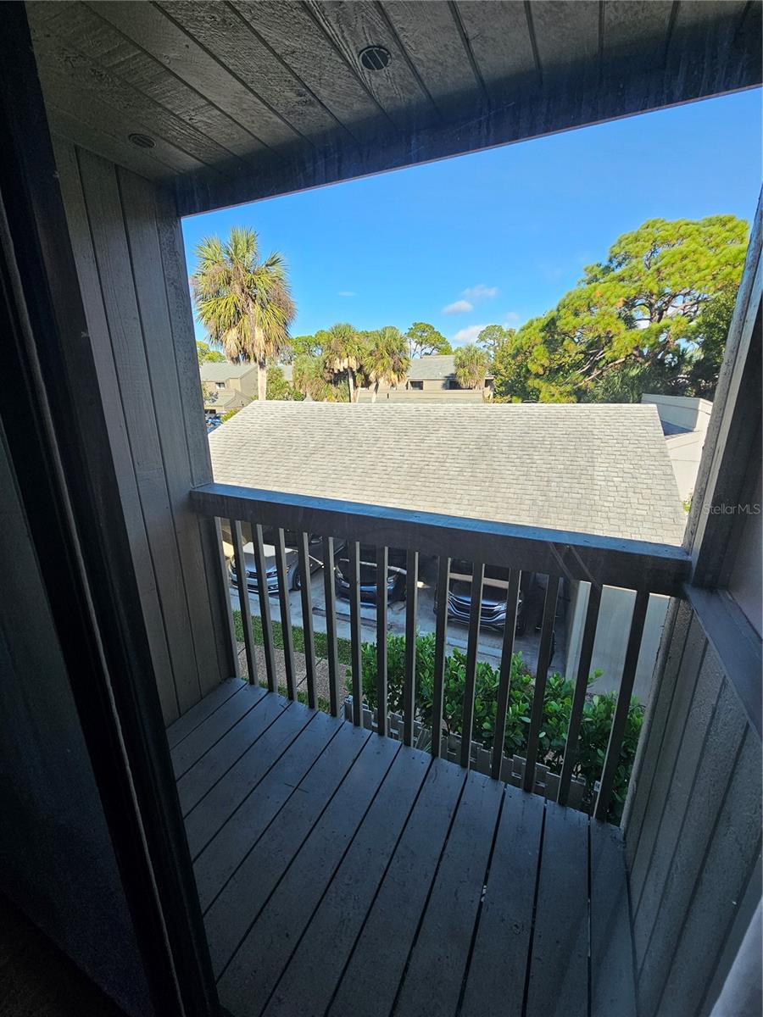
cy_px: 508
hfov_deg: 89.9
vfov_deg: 106.2
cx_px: 382
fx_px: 382
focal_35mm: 13
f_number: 2.2
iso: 50
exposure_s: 1/512
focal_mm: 2.2
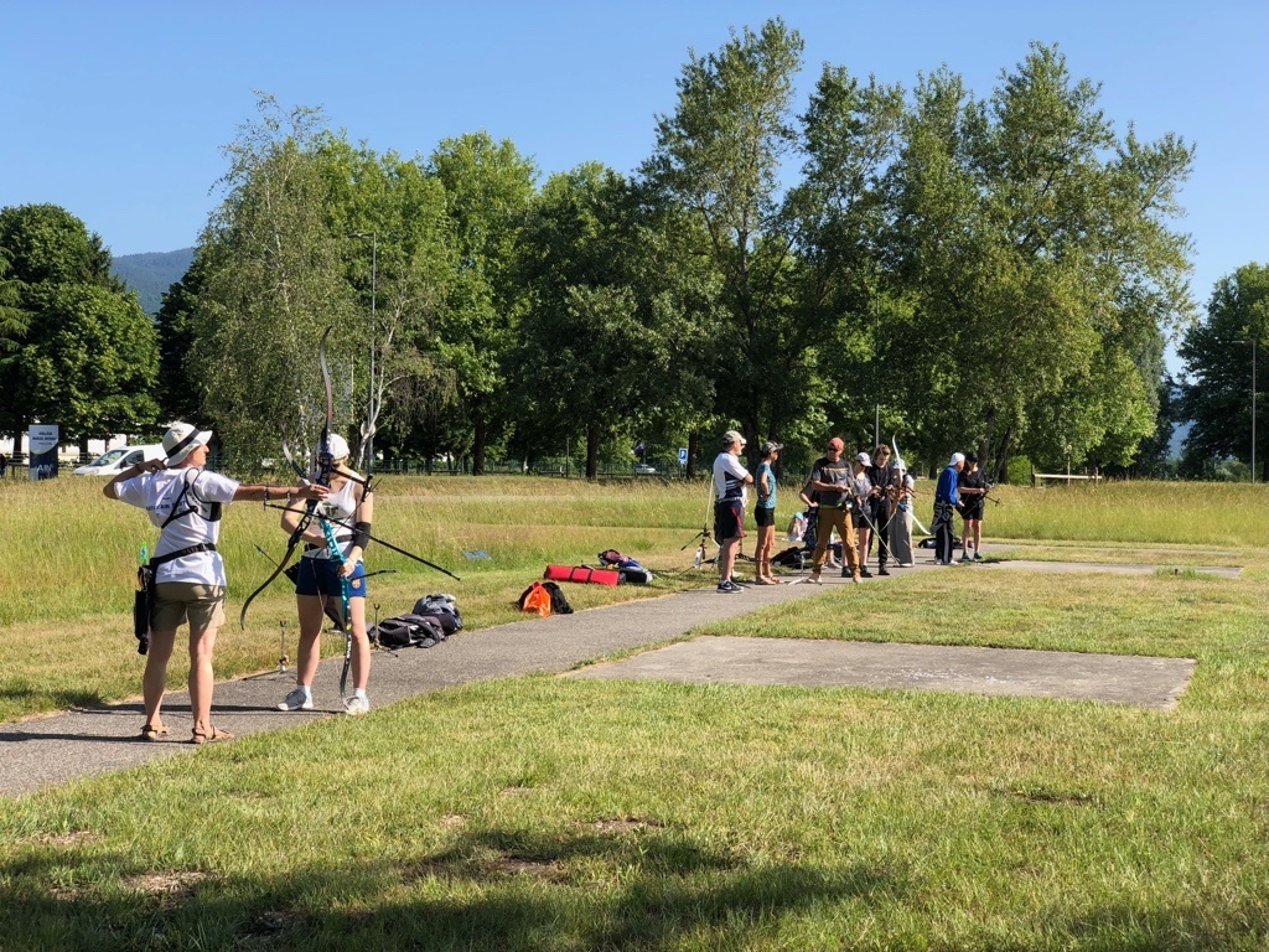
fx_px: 1906
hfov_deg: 36.8
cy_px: 476
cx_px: 634
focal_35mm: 52
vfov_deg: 28.0
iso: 16
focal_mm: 6
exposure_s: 1/600
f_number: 2.4
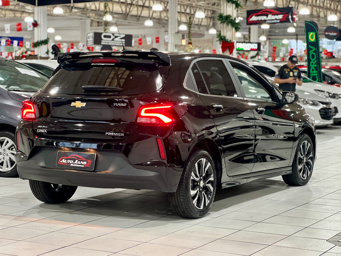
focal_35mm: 81
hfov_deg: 24.1
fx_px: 798
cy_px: 125
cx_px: 166
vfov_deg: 18.2
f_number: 2.8
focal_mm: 9
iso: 320
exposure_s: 1/24
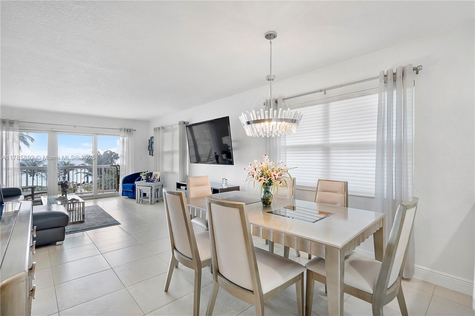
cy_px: 158
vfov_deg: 73.7
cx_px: 238
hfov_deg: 96.7
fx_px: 211
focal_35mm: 16
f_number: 4
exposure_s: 1/640
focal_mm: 16
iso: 1600
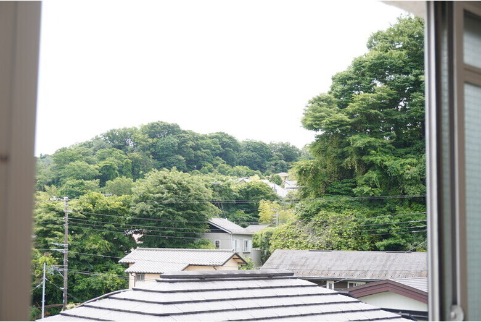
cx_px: 240
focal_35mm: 54
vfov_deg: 25.1
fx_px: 722
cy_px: 161
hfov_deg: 36.9
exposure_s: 1/100
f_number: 5.6
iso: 100
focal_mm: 36
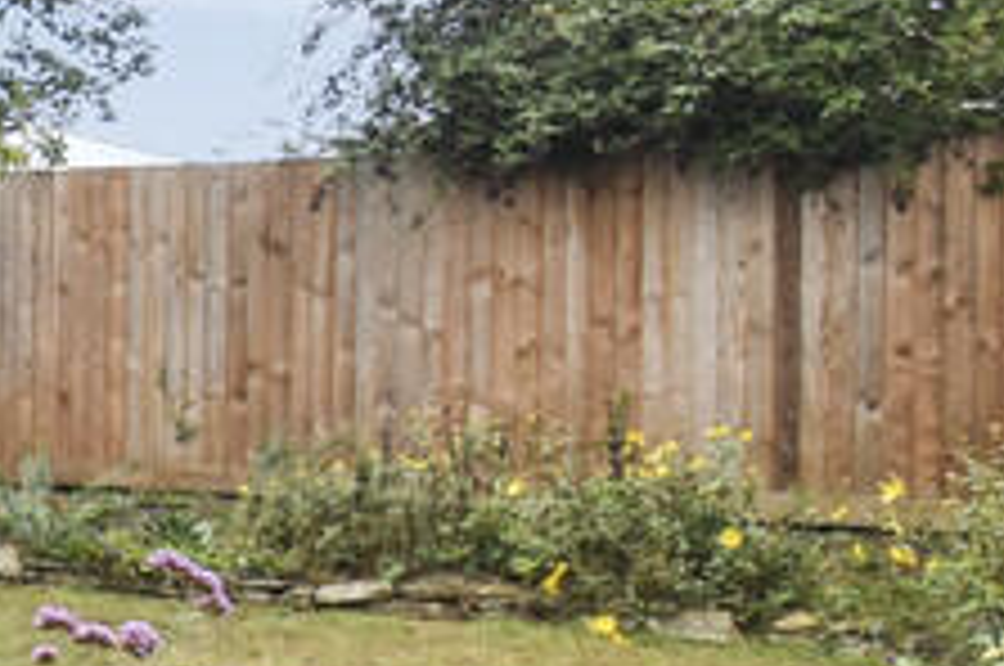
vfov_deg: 19.7
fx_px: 1922
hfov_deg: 20.3
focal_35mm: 69
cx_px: -833
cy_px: 286
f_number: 5
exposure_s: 1/200
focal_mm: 10
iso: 160
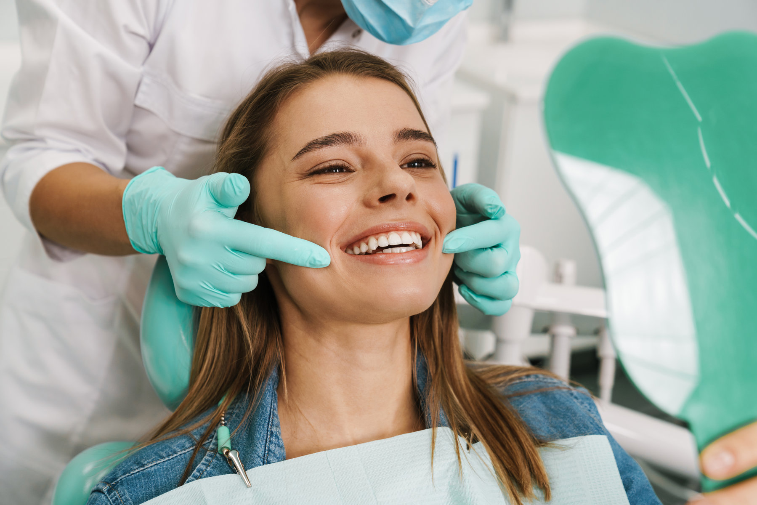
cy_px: 252
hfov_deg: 34.5
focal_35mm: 58
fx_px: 1220
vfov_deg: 23.4
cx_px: 378
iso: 800
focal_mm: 58
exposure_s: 1/160
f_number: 4.5
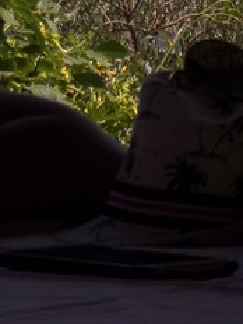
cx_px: -159
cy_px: -233
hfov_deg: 3.8
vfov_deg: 5.1
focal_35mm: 387
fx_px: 3622
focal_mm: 20.1
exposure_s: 1/600
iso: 80
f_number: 5.3
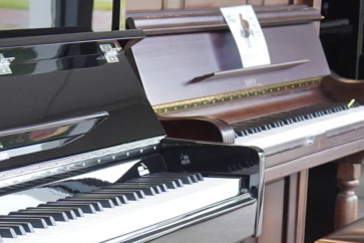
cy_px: 379
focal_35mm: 156
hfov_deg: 13.1
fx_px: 1577
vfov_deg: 8.6
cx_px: 86
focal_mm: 35
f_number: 6.3
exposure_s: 1/60
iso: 1000
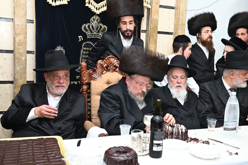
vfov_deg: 31.2
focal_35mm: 43
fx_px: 296
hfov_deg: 45.4
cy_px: 83
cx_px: 126
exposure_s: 1/160
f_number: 6.3
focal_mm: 42
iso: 1600
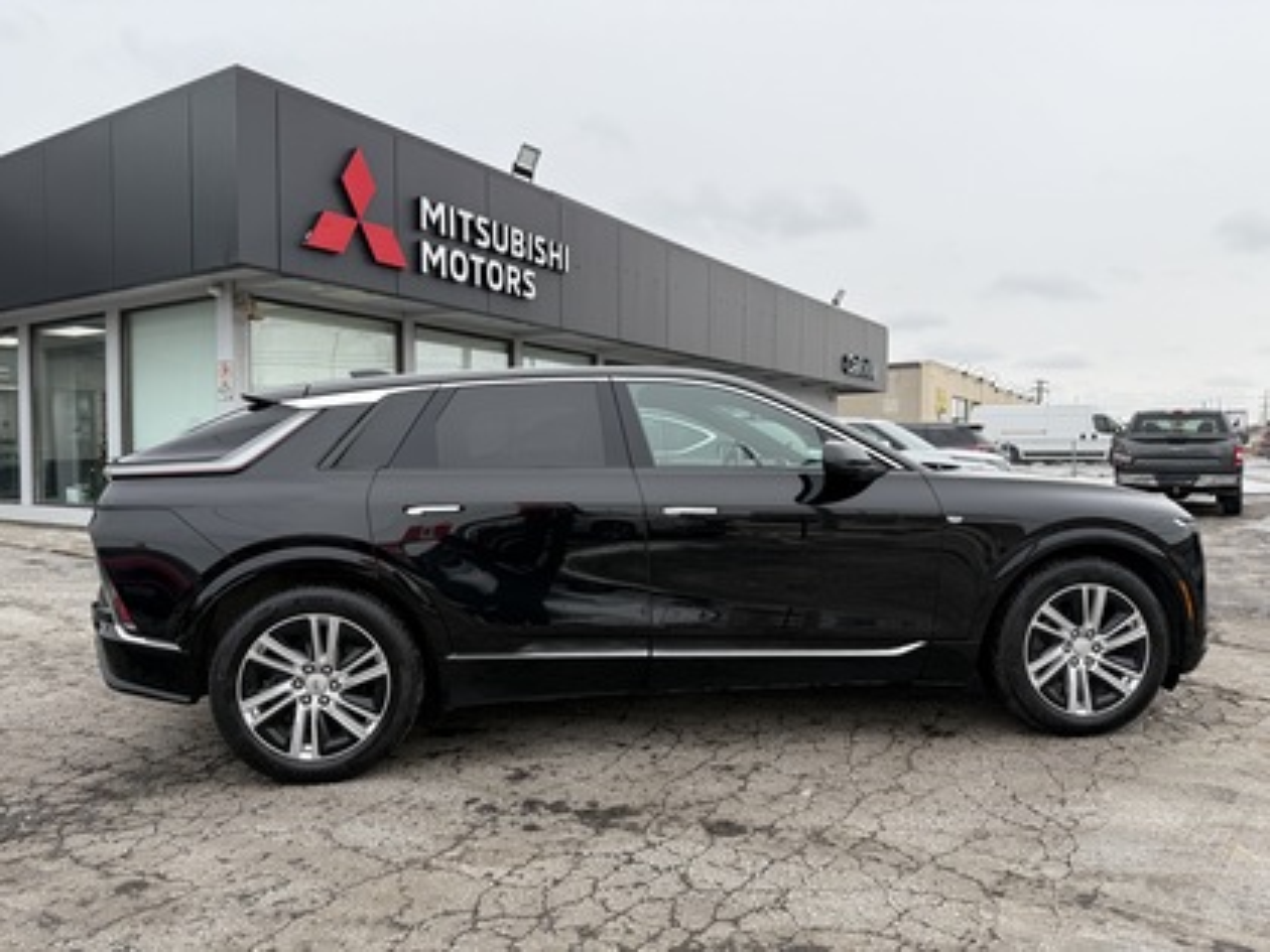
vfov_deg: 56.8
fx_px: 881
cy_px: 476
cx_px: 635
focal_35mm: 24
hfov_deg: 71.6
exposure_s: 1/654
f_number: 1.78
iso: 80
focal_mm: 6.76
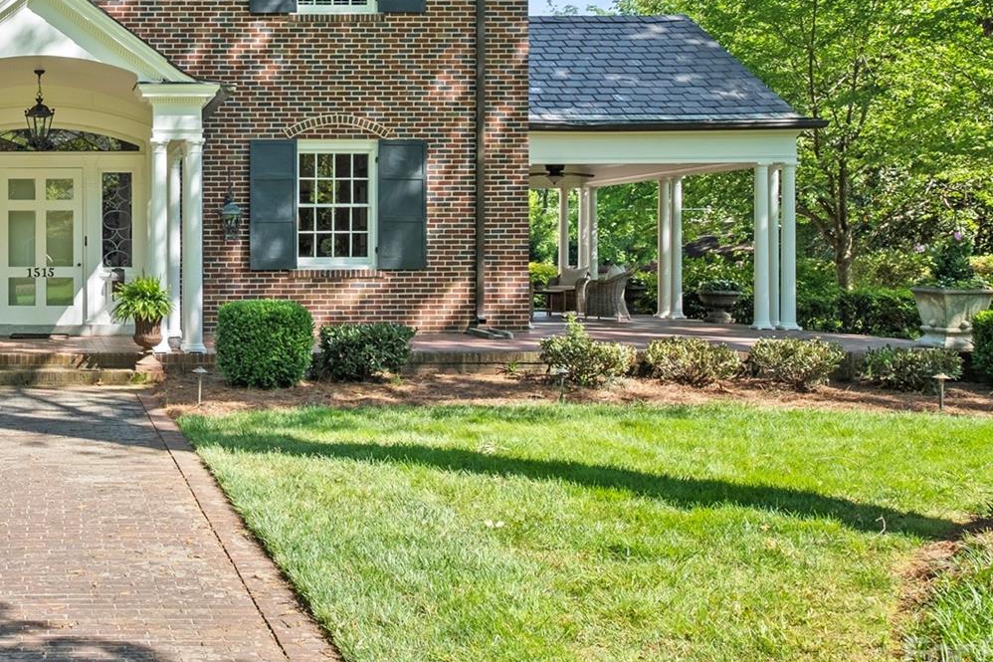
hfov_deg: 43.9
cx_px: 48
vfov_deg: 32.5
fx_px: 1076
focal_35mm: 39
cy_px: 66
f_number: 7.1
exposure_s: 1/20
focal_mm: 12.6
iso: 160
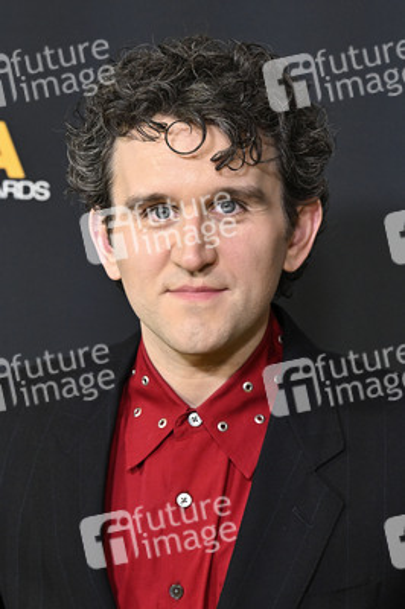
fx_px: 1623
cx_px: 202
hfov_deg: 14.2
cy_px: 304
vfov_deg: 21.3
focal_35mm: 96
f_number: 5.6
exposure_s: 1/320
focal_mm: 96
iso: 2500
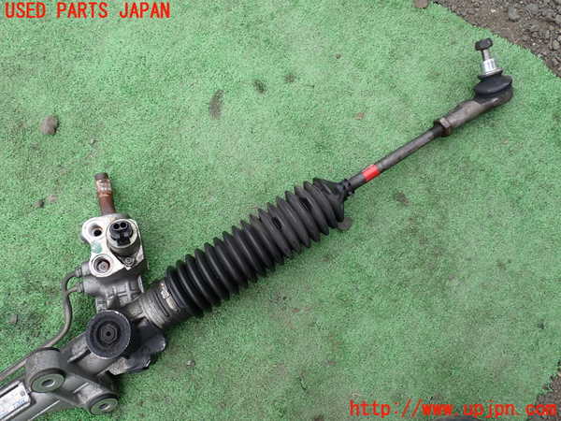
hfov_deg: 60.0
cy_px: 210
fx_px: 486
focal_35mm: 30
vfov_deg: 46.8
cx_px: 280
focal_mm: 5.4
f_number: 3.2
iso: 100
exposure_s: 1/250
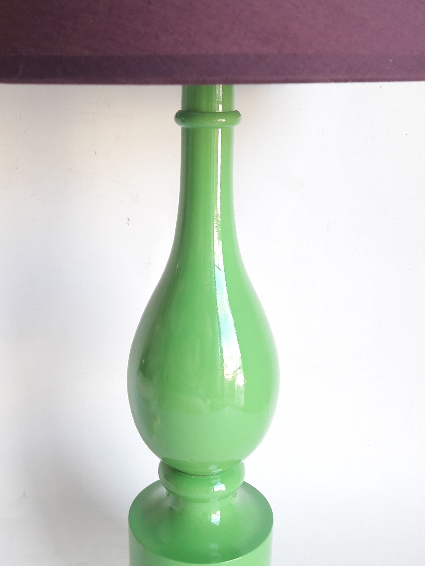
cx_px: 184
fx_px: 622
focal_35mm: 38
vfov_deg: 49.0
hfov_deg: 37.6
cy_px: 278
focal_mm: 3.7
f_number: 1.9
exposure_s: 1/33
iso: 50
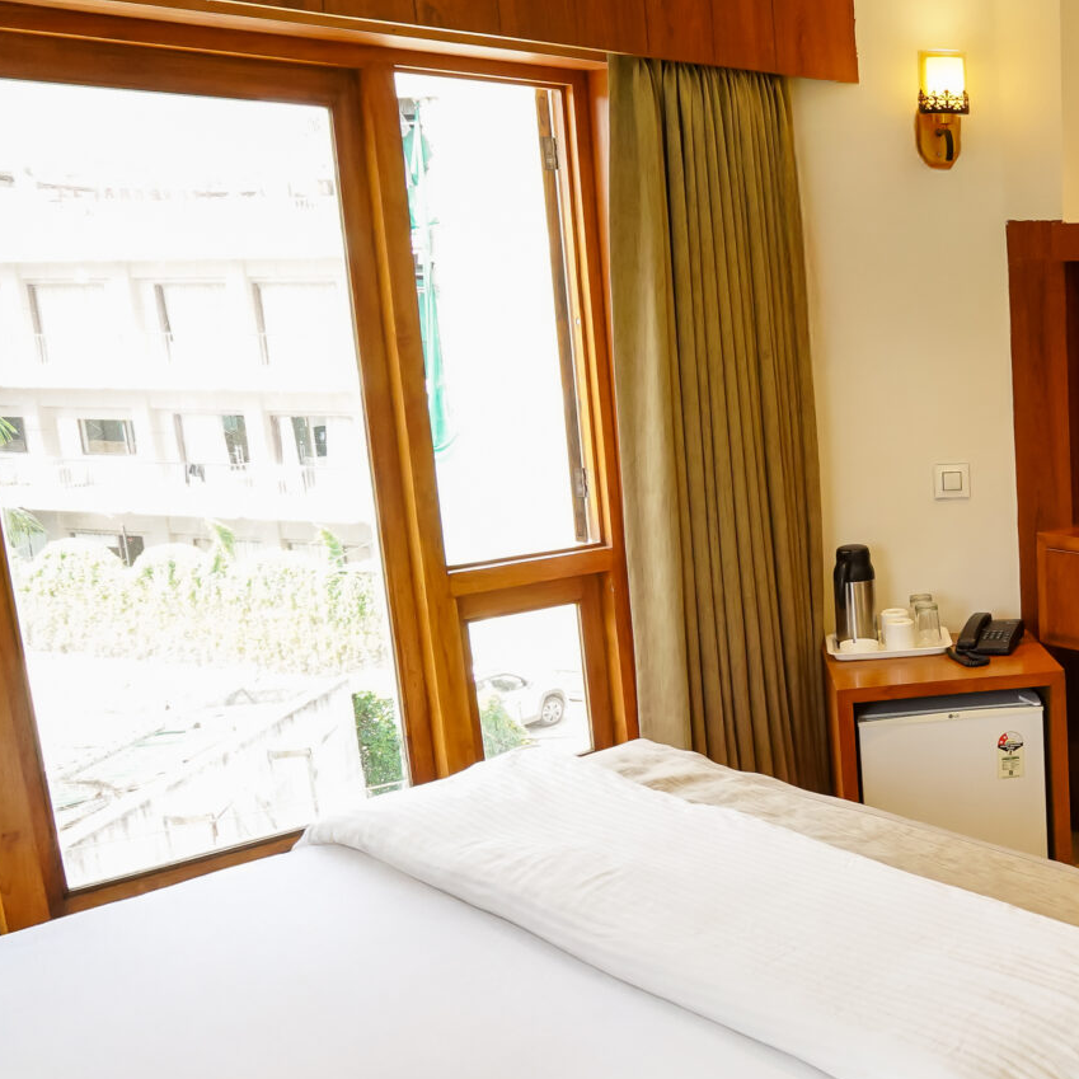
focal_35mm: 41
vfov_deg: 40.8
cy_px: 616
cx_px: 1345
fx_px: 1446
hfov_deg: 32.5
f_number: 9
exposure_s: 1/100
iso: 1600
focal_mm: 16
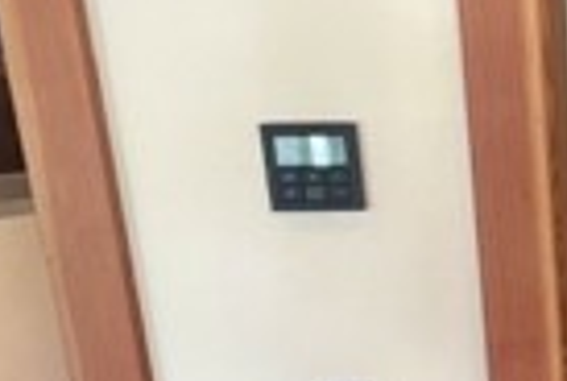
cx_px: 774
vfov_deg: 20.7
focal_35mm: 63
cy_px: 410
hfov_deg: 26.1
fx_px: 994
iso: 250
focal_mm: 1.57
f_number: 1.8
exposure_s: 1/60
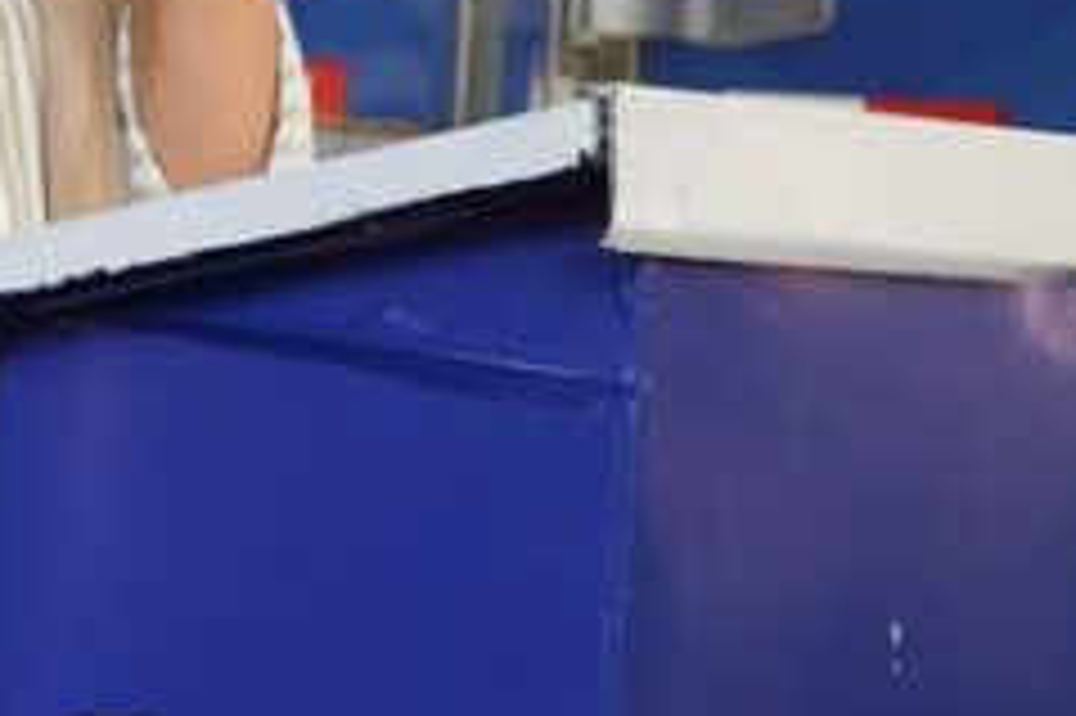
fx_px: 9199
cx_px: -72
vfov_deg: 4.4
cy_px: -180
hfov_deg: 6.7
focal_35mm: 308
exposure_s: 1/200
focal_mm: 66
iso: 800
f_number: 5.3
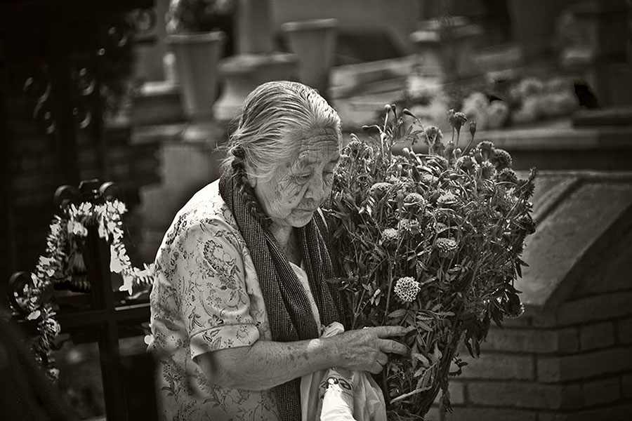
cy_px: 210
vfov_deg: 4.6
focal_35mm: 300
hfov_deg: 6.9
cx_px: 316
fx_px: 5266
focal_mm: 300
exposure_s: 1/320
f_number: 5.6
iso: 720
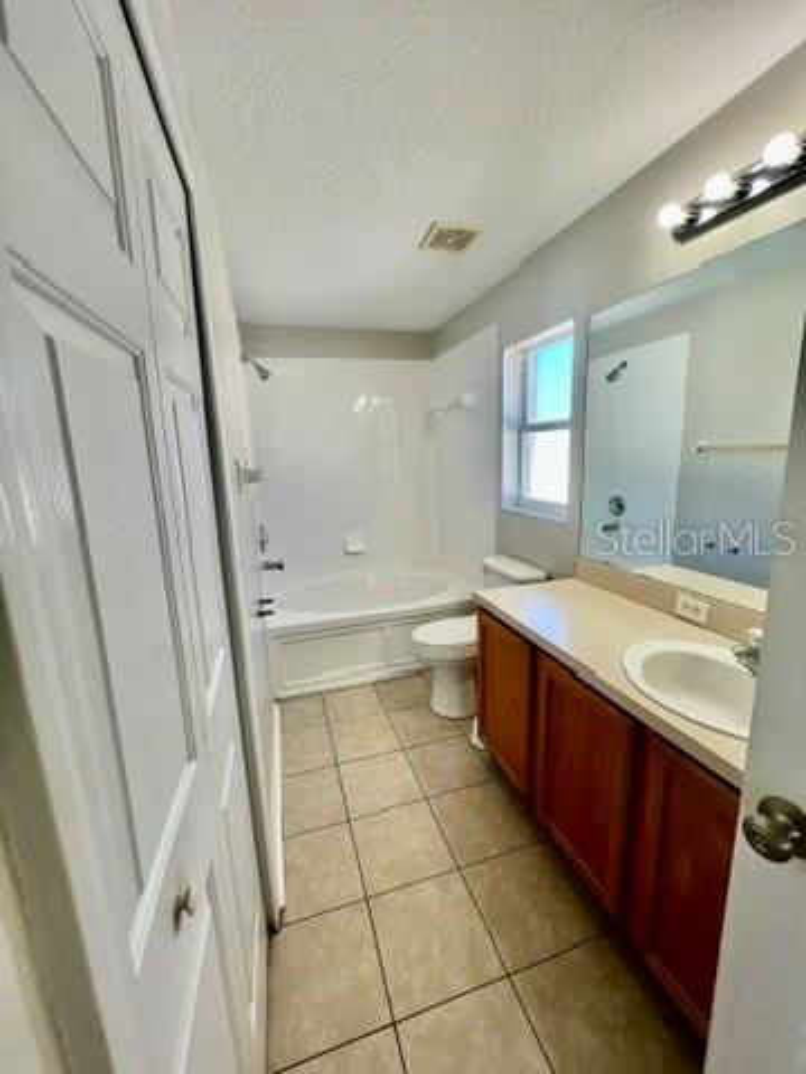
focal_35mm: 13
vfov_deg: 106.2
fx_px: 404
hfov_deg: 89.9
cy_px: 537
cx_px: 403
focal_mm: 1.57
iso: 40
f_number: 1.8
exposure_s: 1/120
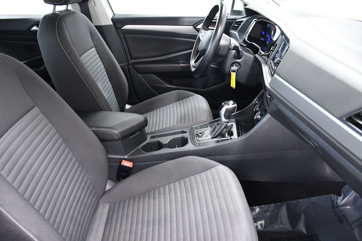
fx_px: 271
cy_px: 120
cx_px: 181
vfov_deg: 47.9
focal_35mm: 27
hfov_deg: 67.4
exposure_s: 1/60
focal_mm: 18
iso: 2500
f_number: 4
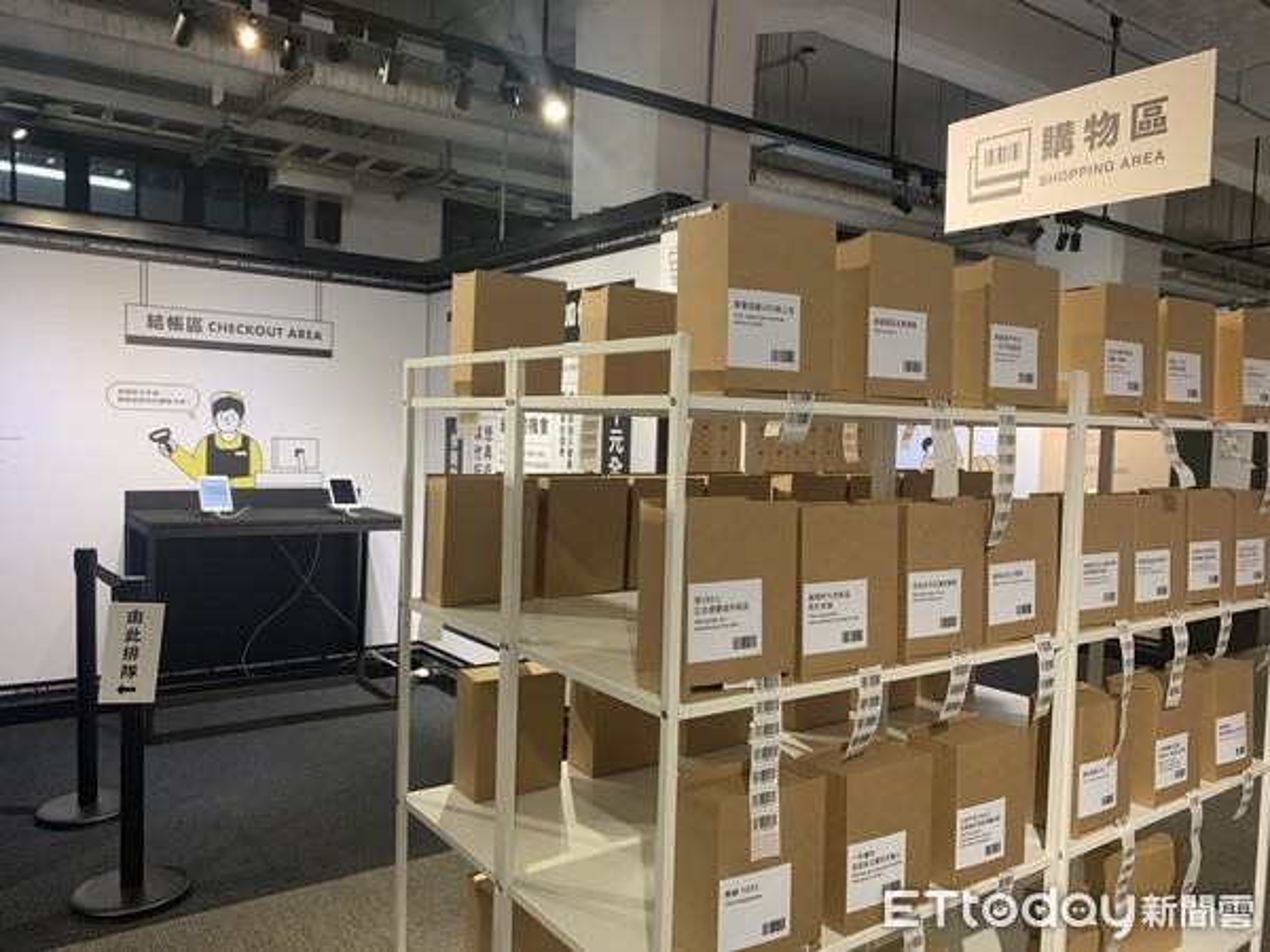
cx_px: 635
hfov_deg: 67.3
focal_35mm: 26
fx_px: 954
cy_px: 476
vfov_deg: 53.1
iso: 160
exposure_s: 1/60
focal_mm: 4.25
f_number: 1.8
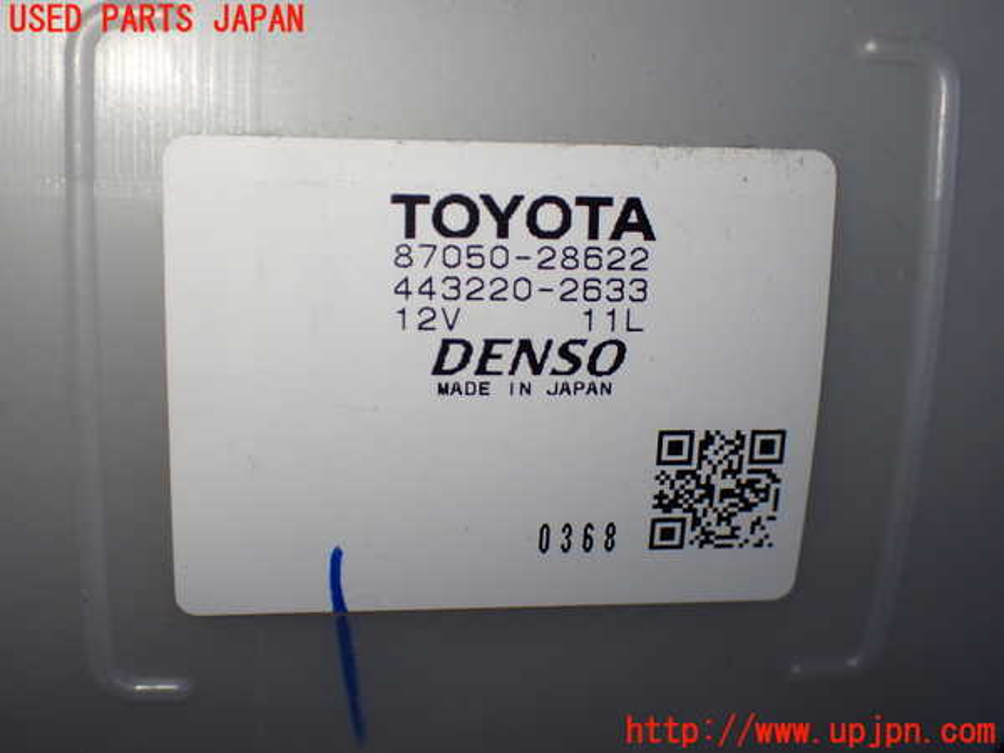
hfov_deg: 42.9
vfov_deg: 32.9
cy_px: 376
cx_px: 502
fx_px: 1276
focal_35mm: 44
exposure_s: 1/160
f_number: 2.9
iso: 200
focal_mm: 7.84
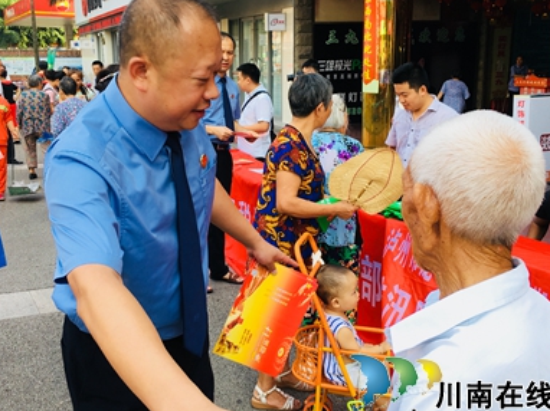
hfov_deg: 49.0
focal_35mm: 38
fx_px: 603
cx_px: 255
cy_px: 177
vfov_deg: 37.6
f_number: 2.2
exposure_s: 1/173
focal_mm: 4.15
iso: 25
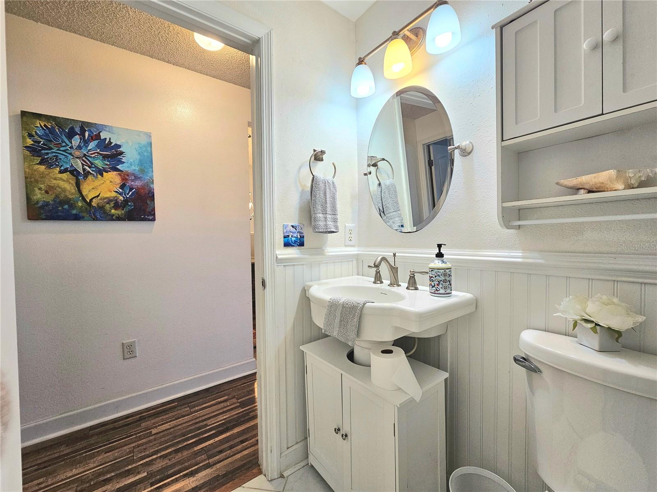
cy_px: 246
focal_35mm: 13
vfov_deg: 89.9
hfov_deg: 106.2
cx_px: 328
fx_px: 247
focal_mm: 2.2
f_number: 2.2
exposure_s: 1/60.2
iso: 64
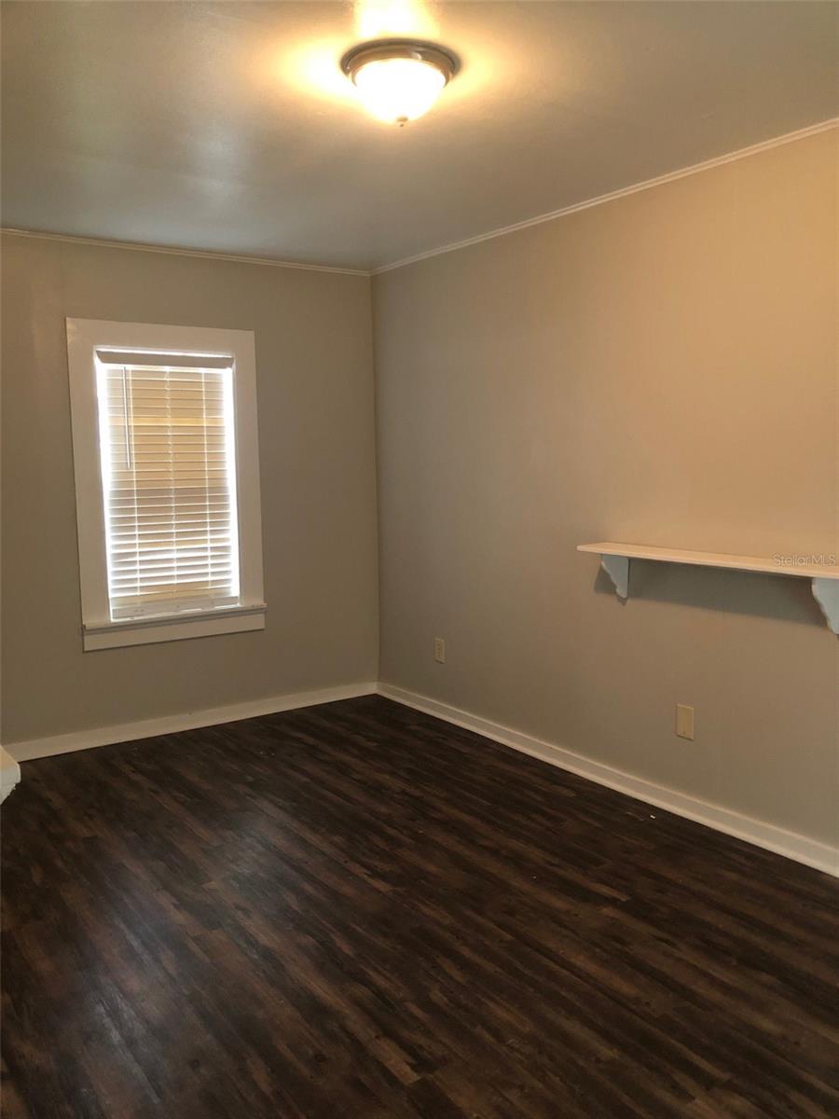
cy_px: 560
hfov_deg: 49.7
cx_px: 420
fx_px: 905
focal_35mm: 28
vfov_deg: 63.4
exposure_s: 1/8
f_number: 1.8
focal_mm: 3.99
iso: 100
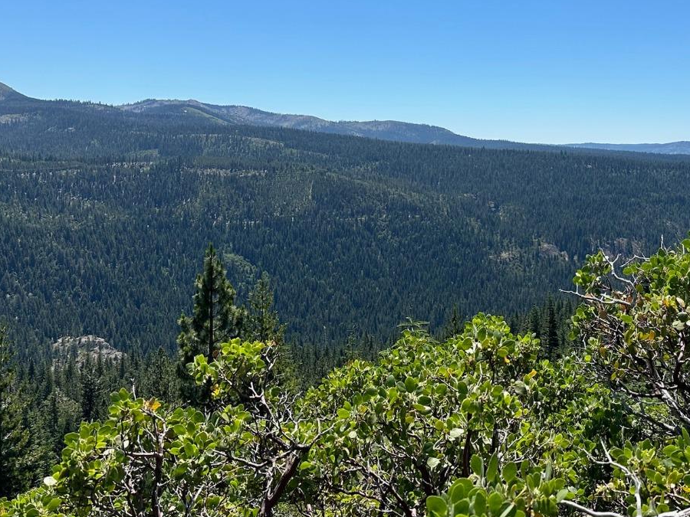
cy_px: 134
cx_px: 474
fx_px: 797
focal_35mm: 40
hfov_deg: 45.9
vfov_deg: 35.2
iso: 80
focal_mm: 6.86
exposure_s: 1/5848
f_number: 1.78
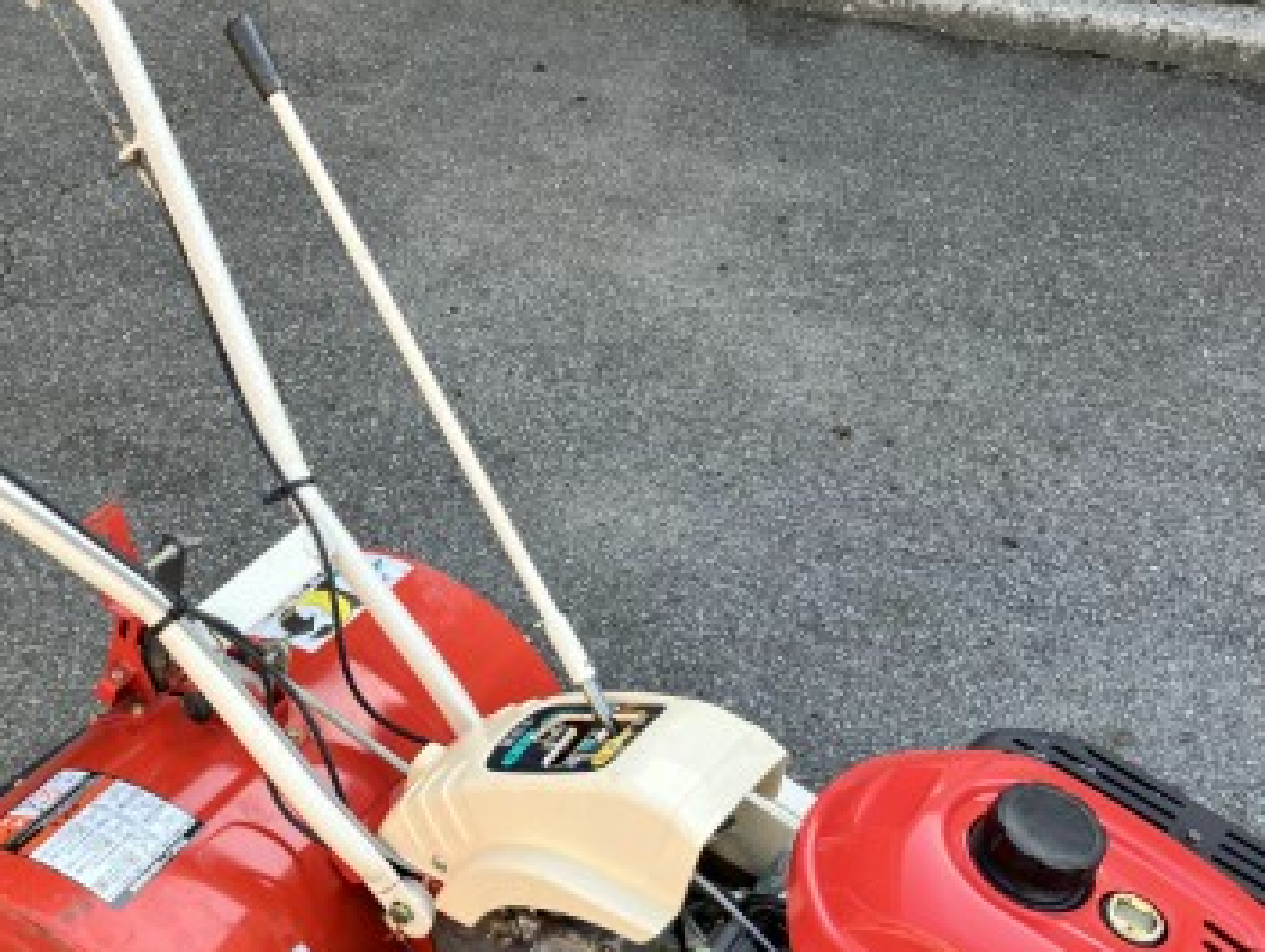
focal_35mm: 51
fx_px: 1866
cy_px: 620
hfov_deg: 36.9
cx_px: 389
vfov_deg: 28.5
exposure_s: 1/153
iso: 25
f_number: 1.8
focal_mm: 3.99
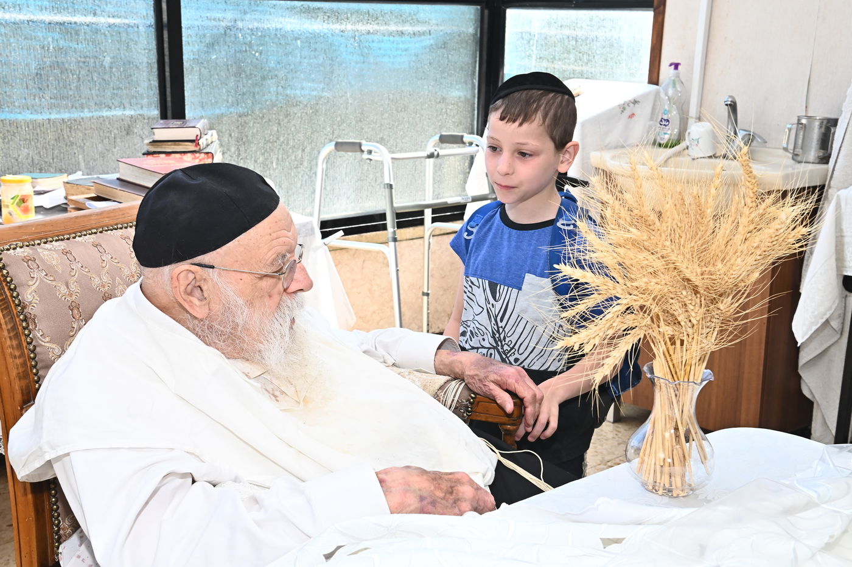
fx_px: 1135
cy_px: 284
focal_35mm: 48
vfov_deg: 28.0
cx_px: 426
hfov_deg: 41.1
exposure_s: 1/200
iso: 1250
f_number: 13
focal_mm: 48
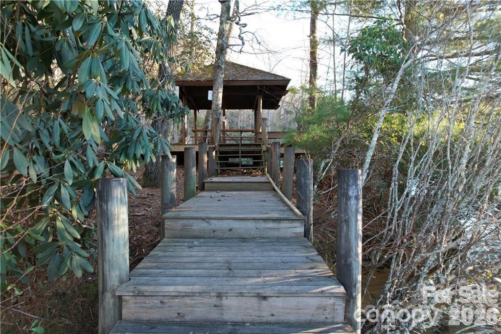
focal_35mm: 22
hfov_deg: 78.6
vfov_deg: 57.2
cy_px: 167
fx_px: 306
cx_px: 250
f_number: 2.8
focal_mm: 8.38
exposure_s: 1/80
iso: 130
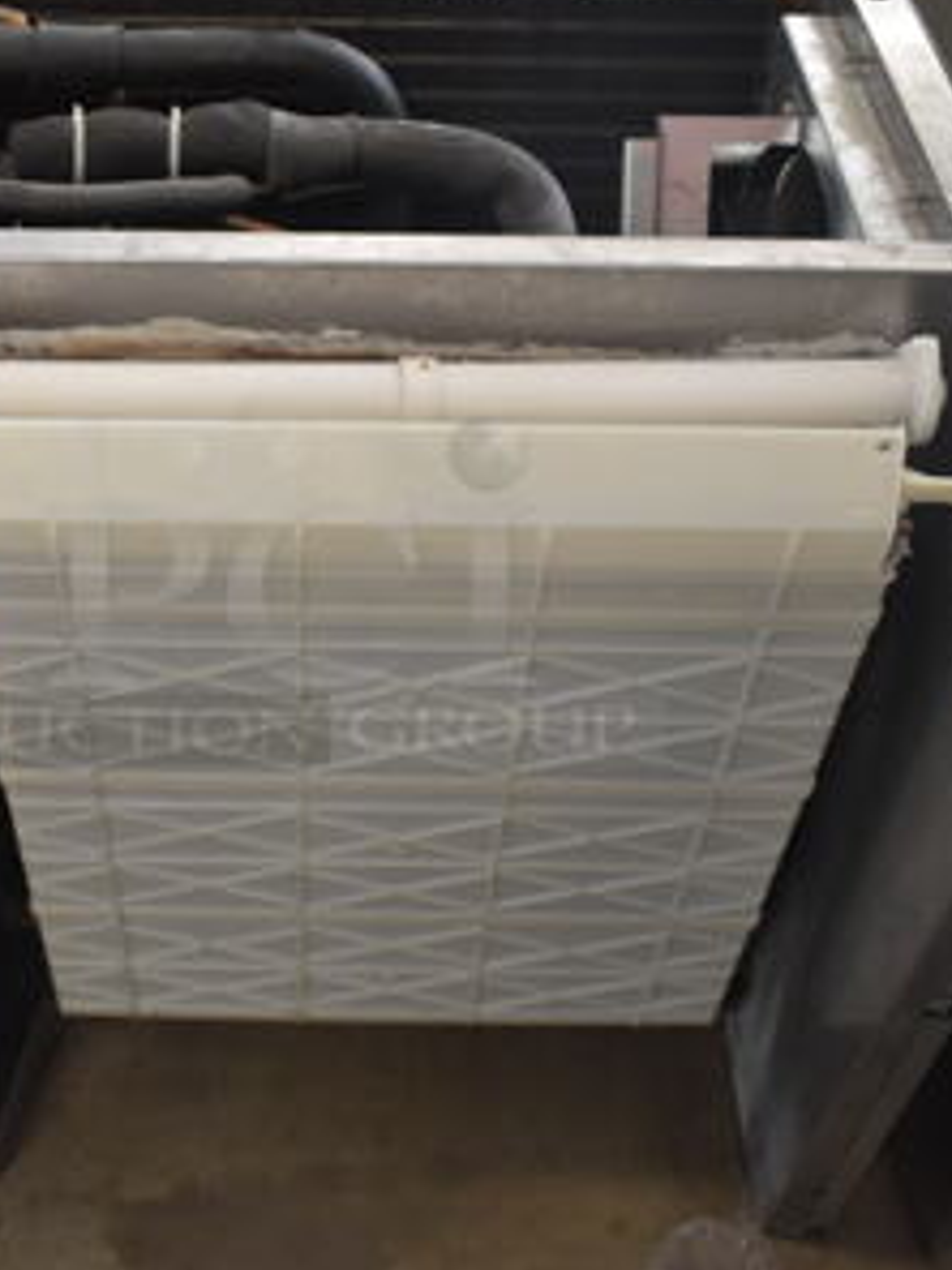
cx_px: 292
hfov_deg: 33.9
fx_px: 1540
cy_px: 588
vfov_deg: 44.8
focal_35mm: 42
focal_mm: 18
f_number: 4.5
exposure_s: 1/60
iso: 800
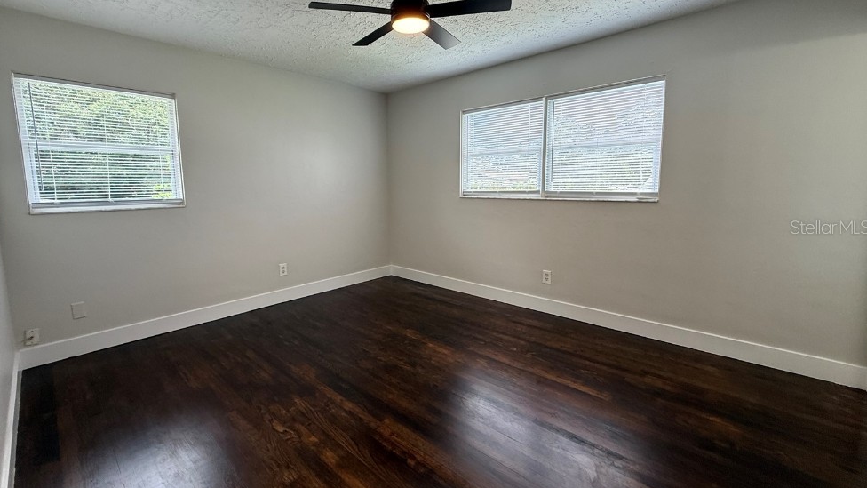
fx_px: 368
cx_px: 419
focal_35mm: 16
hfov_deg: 99.3
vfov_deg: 67.0
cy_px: 227
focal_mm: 2.22
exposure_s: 1/120
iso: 125
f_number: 2.2
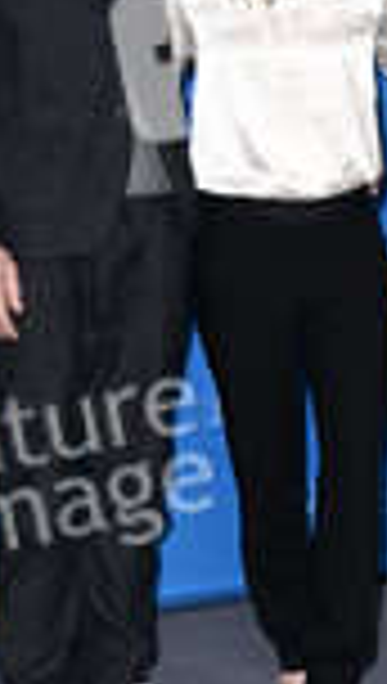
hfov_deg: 12.0
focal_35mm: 99
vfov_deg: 21.5
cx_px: 472
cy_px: 261
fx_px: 1798
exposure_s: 1/250
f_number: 5.6
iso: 800
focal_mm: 36
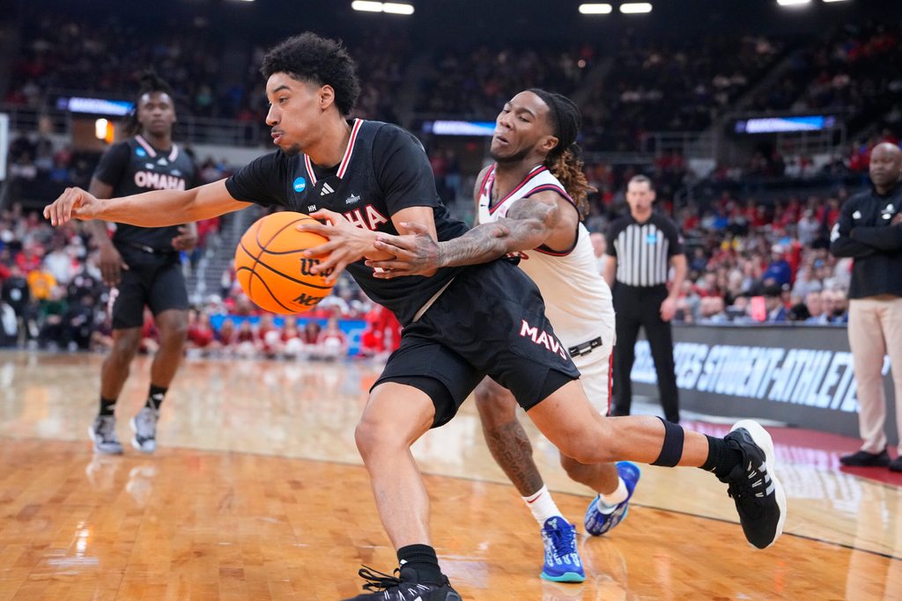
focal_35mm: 60
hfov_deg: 33.4
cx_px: 451
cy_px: 300
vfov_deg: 22.6
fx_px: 1503
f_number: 2.8
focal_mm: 60
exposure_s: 1/1000
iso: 5000
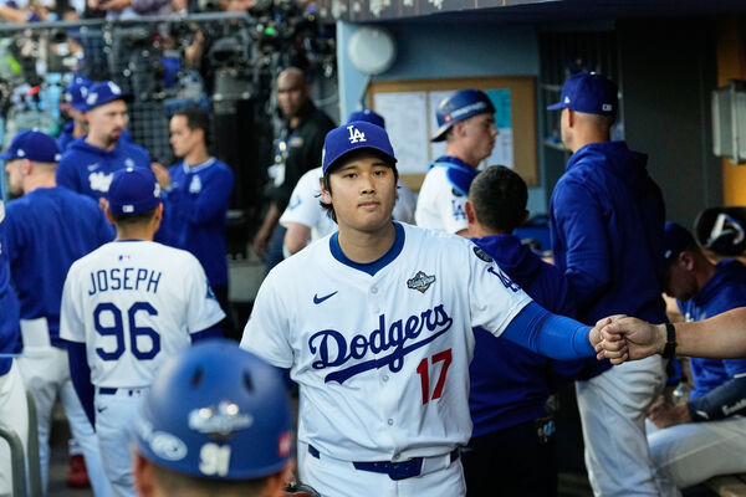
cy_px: 248
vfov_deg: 10.4
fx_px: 2735
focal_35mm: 132
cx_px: 373
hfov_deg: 15.5
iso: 2000
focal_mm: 88
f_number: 3.5
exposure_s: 1/2000
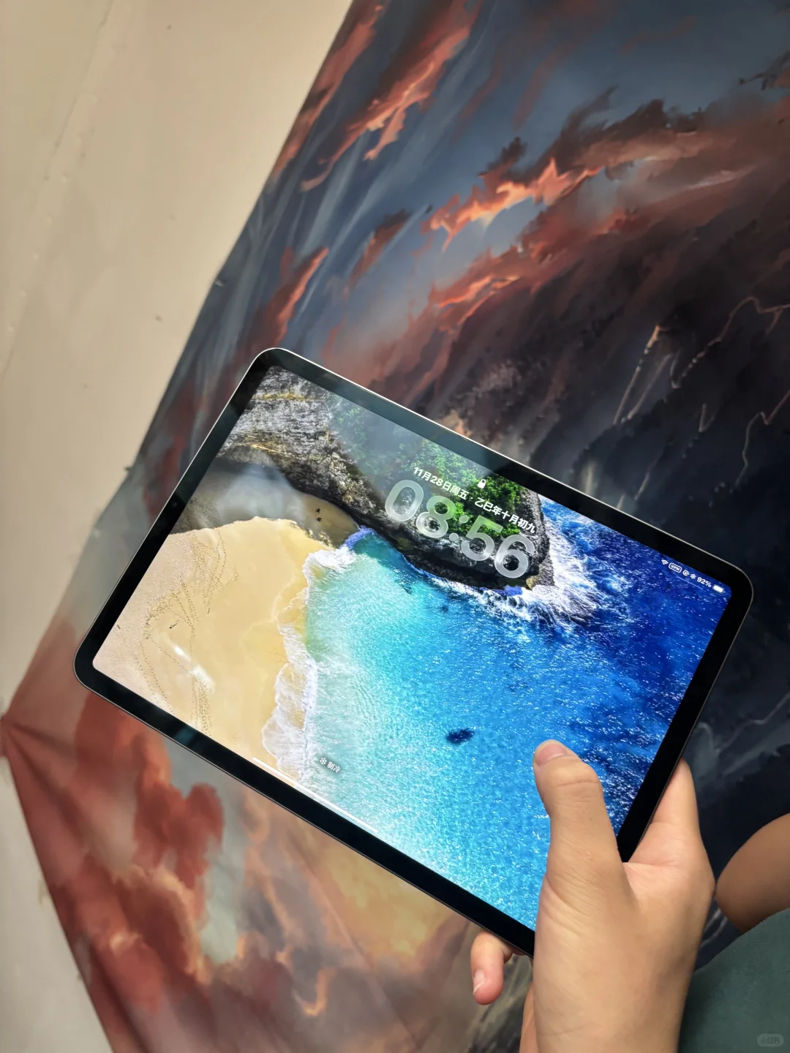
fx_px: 791
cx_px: 395
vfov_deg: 67.3
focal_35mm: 26
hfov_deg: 53.1
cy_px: 526
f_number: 1.6
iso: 160
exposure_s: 1/60
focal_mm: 5.96
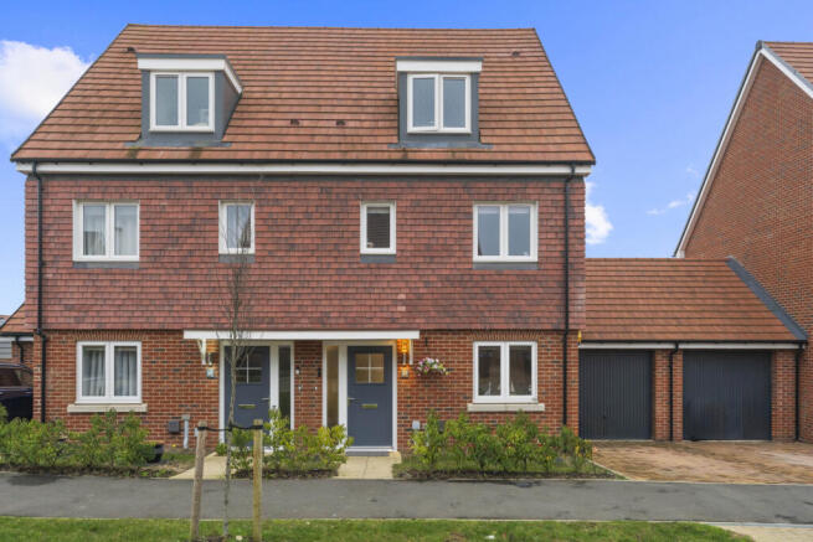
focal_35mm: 26
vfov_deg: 49.6
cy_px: 271
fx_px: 587
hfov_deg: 69.4
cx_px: 406
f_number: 8
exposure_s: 1/40
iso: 320
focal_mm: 26
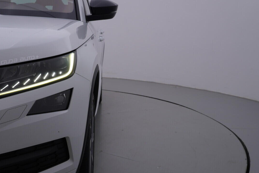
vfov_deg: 28.0
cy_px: 106
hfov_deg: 40.8
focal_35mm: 48
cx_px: 93
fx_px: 345
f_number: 5.6
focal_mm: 24
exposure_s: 1/125
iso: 125
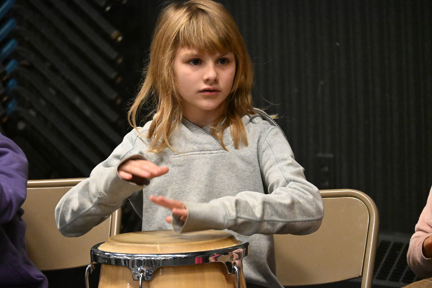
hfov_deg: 6.9
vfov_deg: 4.6
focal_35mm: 300
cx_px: 216
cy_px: 144
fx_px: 3600
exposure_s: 1/125
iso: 10000
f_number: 6
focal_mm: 200
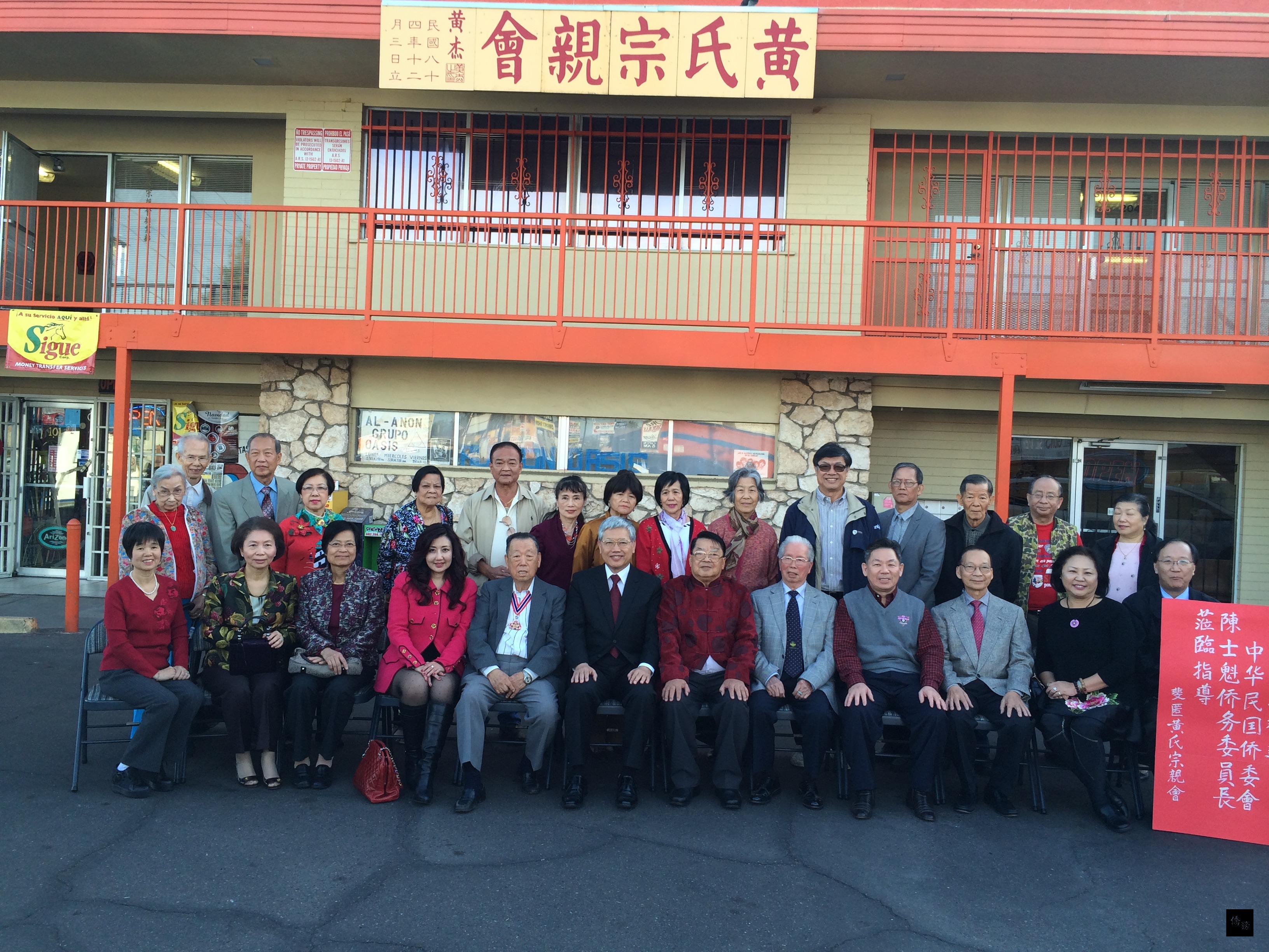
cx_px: 634
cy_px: 476
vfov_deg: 46.8
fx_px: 1100
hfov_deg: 60.0
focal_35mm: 30
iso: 32
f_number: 2.2
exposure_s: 1/224
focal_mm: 4.12
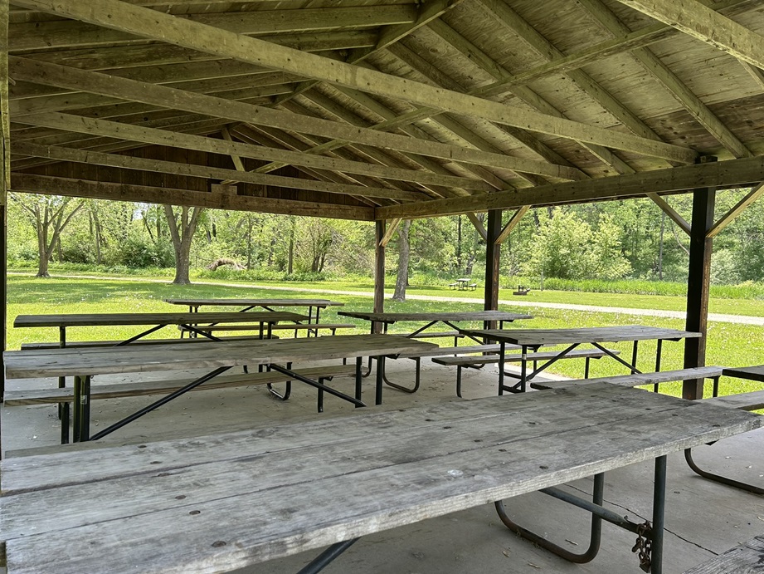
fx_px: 574
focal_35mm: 26
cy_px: 287
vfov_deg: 53.1
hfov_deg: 67.3
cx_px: 382
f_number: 1.5
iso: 50
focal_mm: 5.7
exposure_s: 1/639
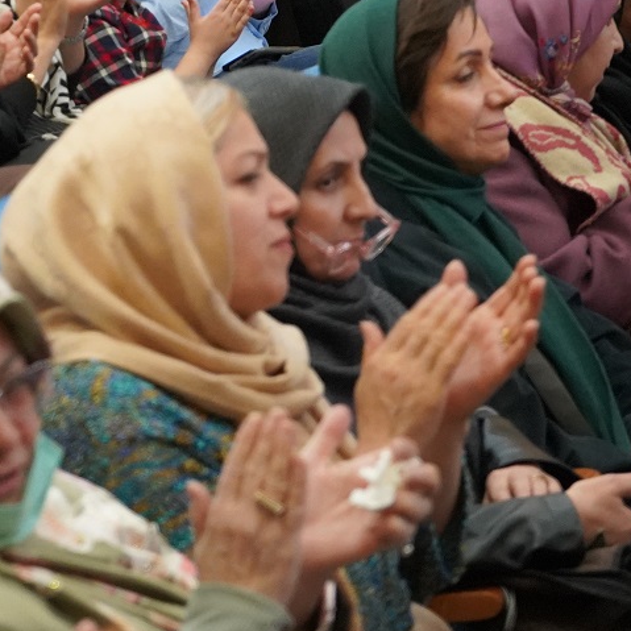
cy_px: 18
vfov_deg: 9.6
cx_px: -119
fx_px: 3733
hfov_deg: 9.5
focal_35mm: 181
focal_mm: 68
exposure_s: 1/160
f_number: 5.6
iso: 8000
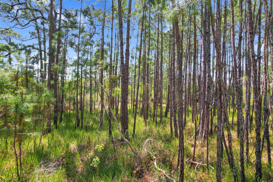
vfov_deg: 57.2
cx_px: 136
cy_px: 91
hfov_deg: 78.6
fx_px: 167
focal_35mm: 22
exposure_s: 1/30
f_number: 2.8
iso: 110
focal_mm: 8.38
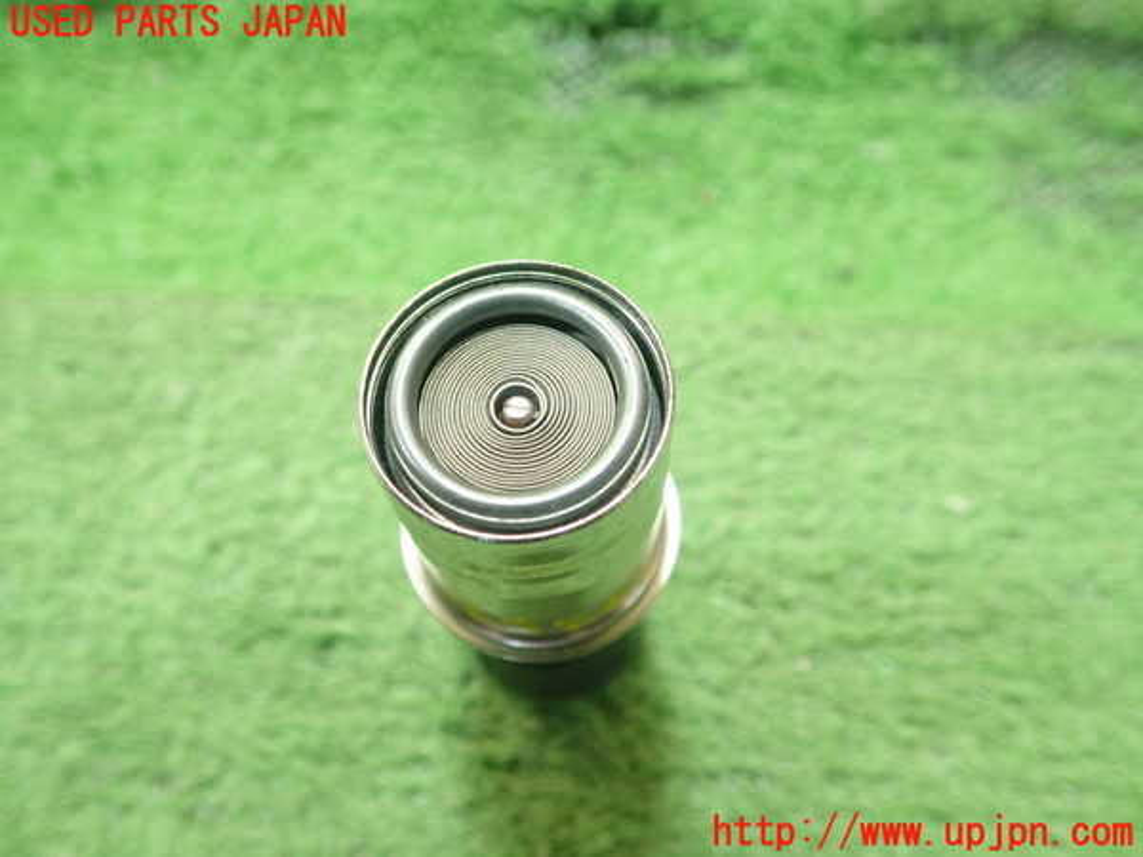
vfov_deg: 46.8
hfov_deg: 60.0
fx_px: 991
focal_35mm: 30
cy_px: 428
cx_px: 572
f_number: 2.3
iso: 640
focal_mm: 5.5
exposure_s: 1/125
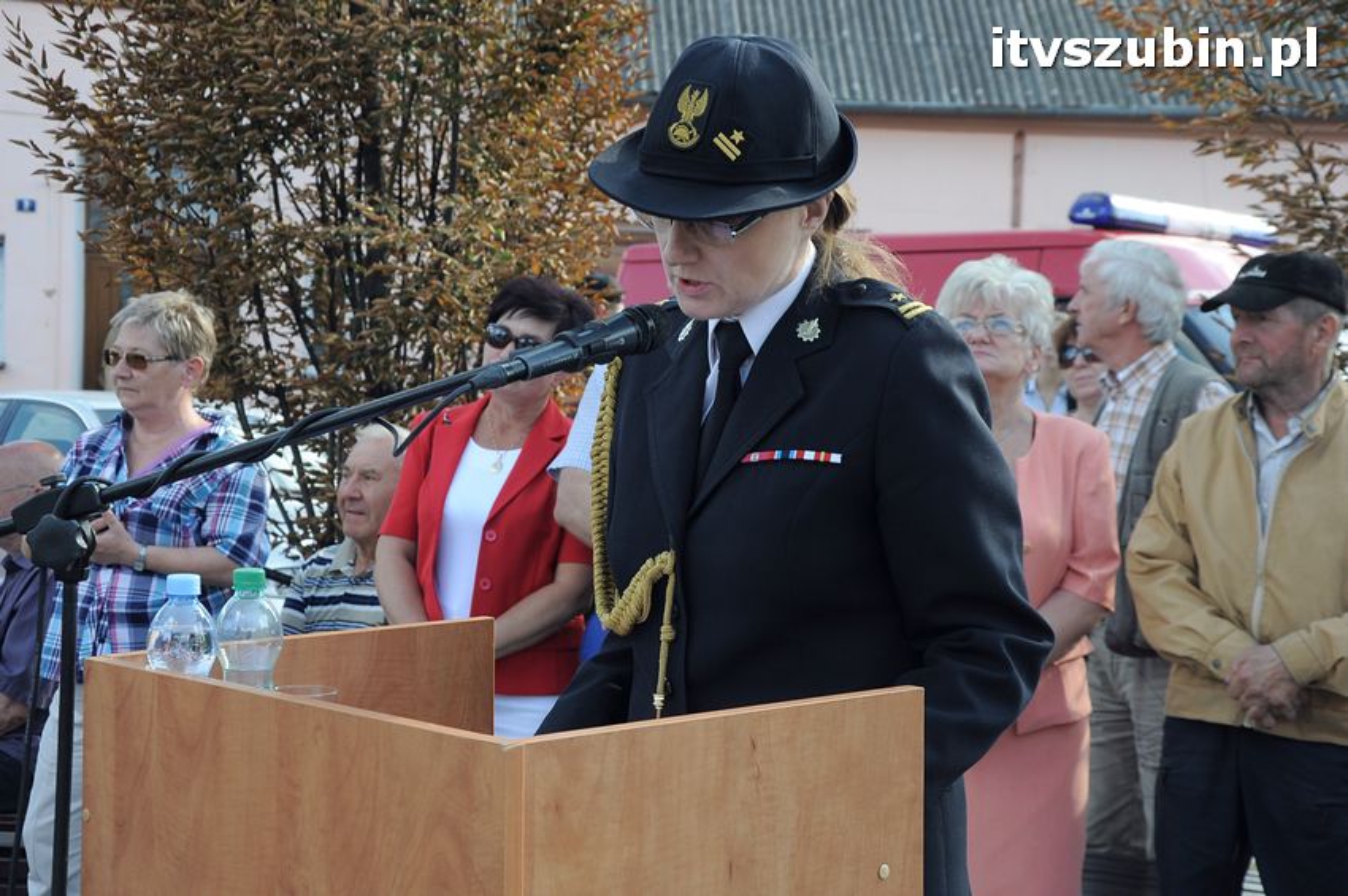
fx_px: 2357
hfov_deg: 31.9
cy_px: 448
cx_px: 674
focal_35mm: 63
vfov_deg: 21.5
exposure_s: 1/250
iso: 400
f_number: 8
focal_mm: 42
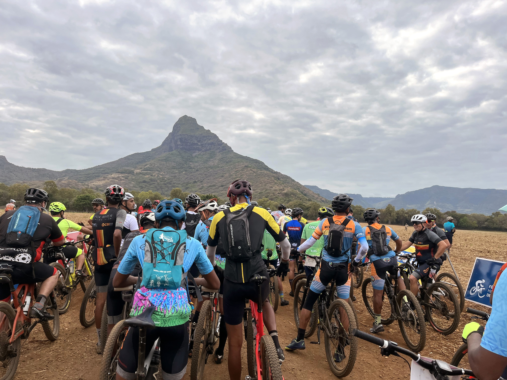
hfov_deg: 67.3
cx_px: 254
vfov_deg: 53.1
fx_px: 381
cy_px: 190
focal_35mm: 26
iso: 50
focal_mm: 5.1
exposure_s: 1/2179
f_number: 1.6
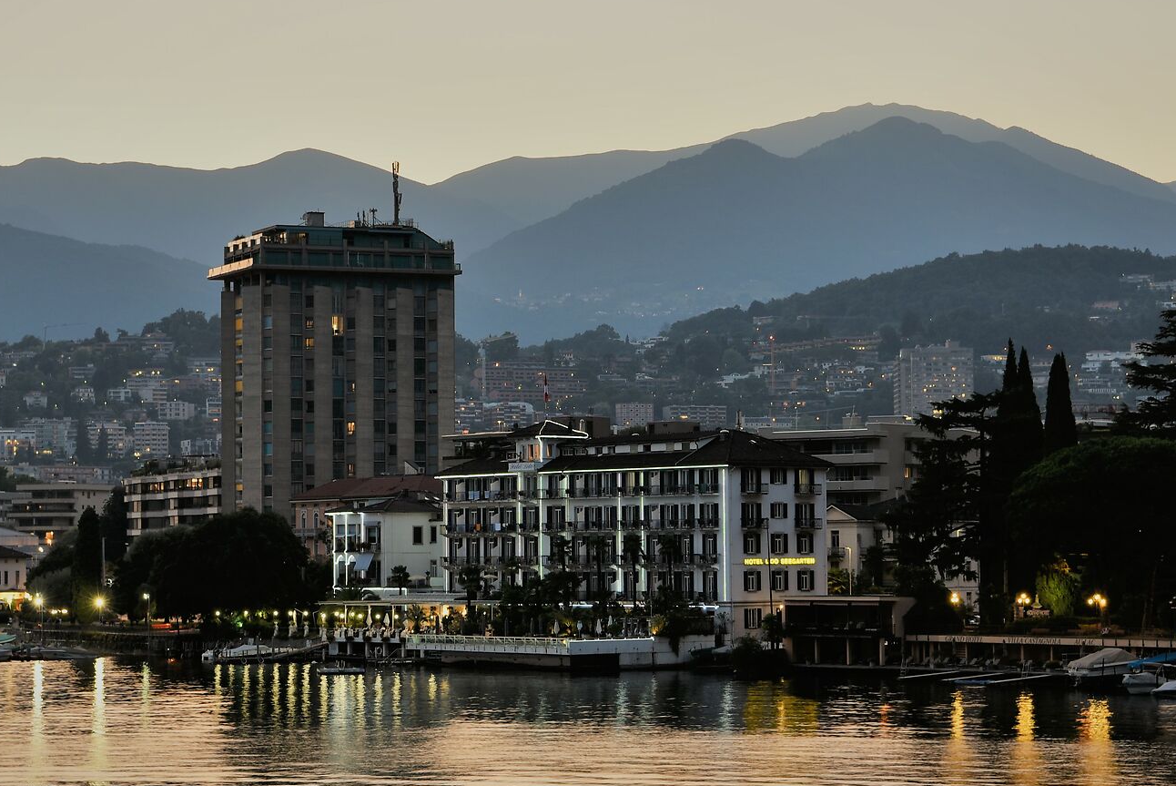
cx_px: 529
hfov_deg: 19.6
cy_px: 411
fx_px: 3399
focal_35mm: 104
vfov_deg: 13.2
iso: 100
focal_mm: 56
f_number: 5.6
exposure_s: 1/2
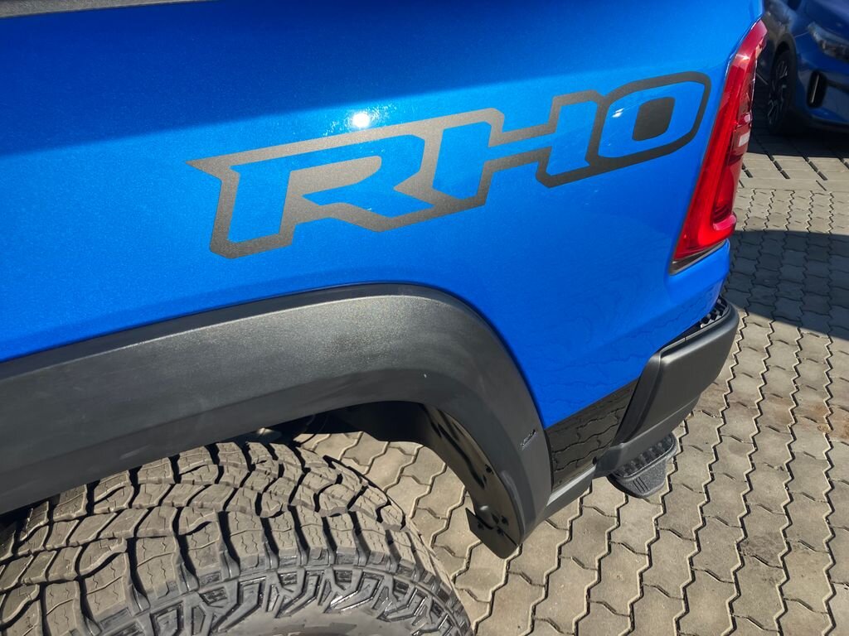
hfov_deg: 63.4
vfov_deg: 49.7
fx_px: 687
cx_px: 424
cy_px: 318
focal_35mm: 28
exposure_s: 1/1517
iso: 32
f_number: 1.8
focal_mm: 3.99
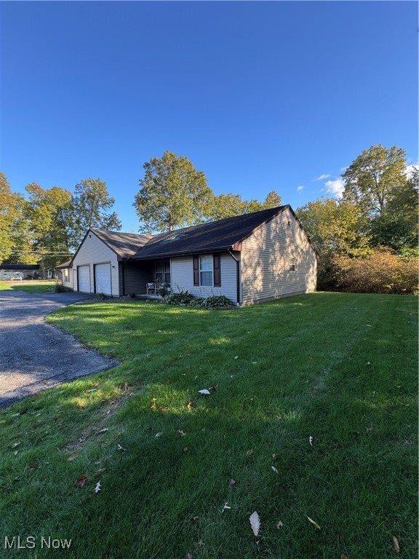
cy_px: 280
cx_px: 210
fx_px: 226
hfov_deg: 85.7
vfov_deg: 102.1
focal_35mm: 14
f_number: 2.2
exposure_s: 1/281
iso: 40
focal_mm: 2.22
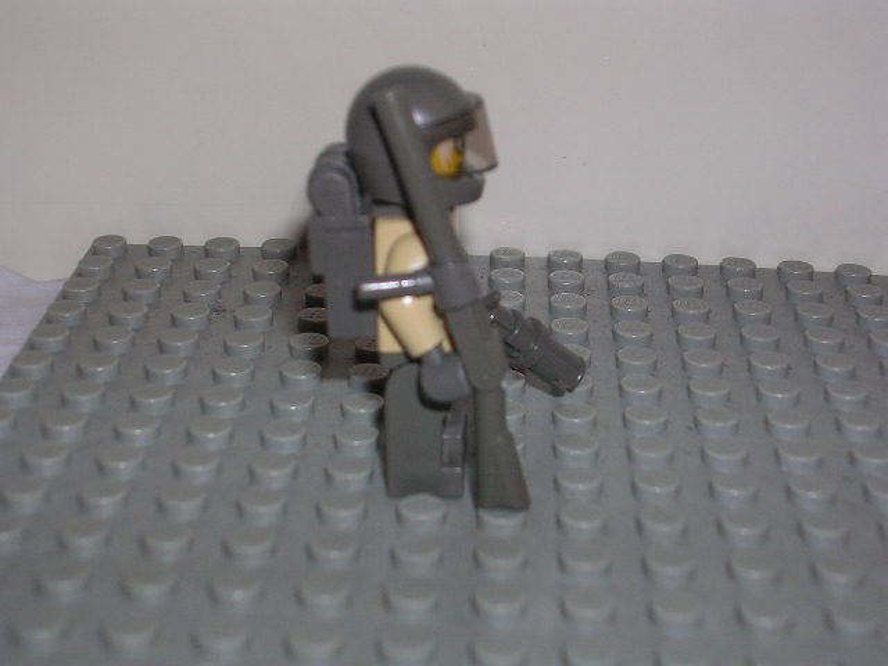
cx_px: 444
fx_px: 1719
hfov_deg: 29.0
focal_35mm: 67
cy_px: 333
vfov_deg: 21.9
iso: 50
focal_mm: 10.2
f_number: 3.6
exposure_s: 1/60.1
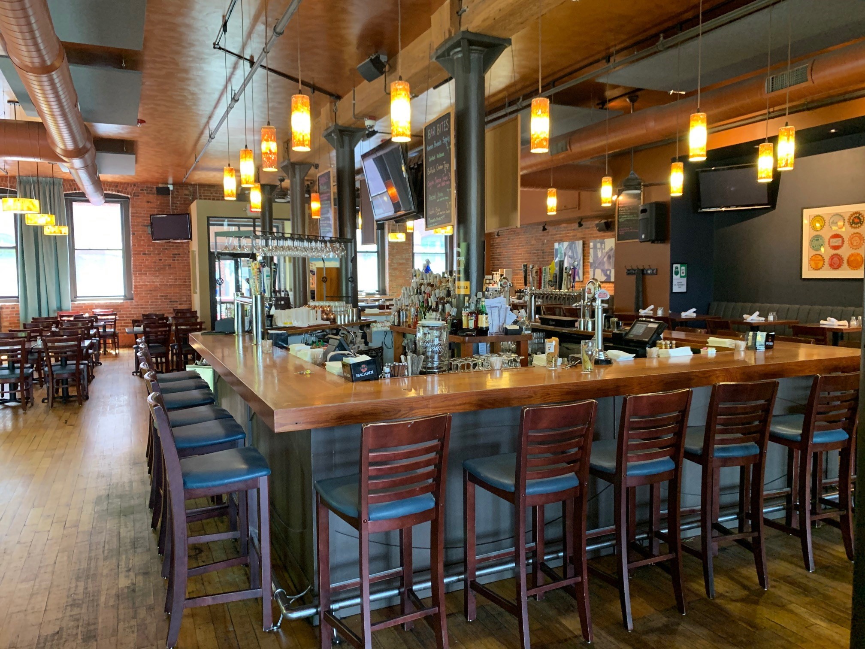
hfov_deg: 67.3
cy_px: 324
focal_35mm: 26
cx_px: 432
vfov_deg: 53.1
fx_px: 650
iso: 400
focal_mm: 4.25
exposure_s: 1/60
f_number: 1.8
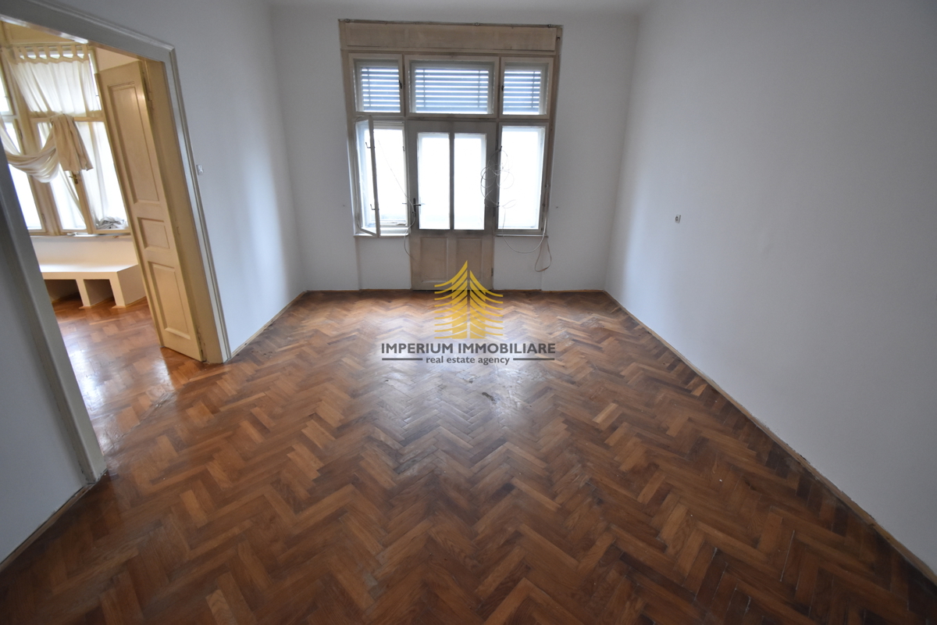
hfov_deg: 100.4
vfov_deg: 77.3
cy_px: 312
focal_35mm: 15
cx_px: 468
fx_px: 390
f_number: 4.5
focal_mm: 10
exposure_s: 1/30
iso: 1250
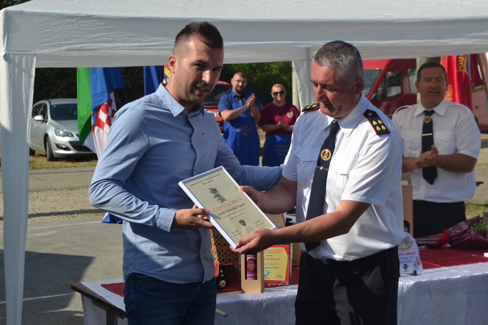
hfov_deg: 26.0
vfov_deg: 17.5
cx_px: 244
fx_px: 1057
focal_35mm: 78
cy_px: 162
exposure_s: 1/250
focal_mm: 52
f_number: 8
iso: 100
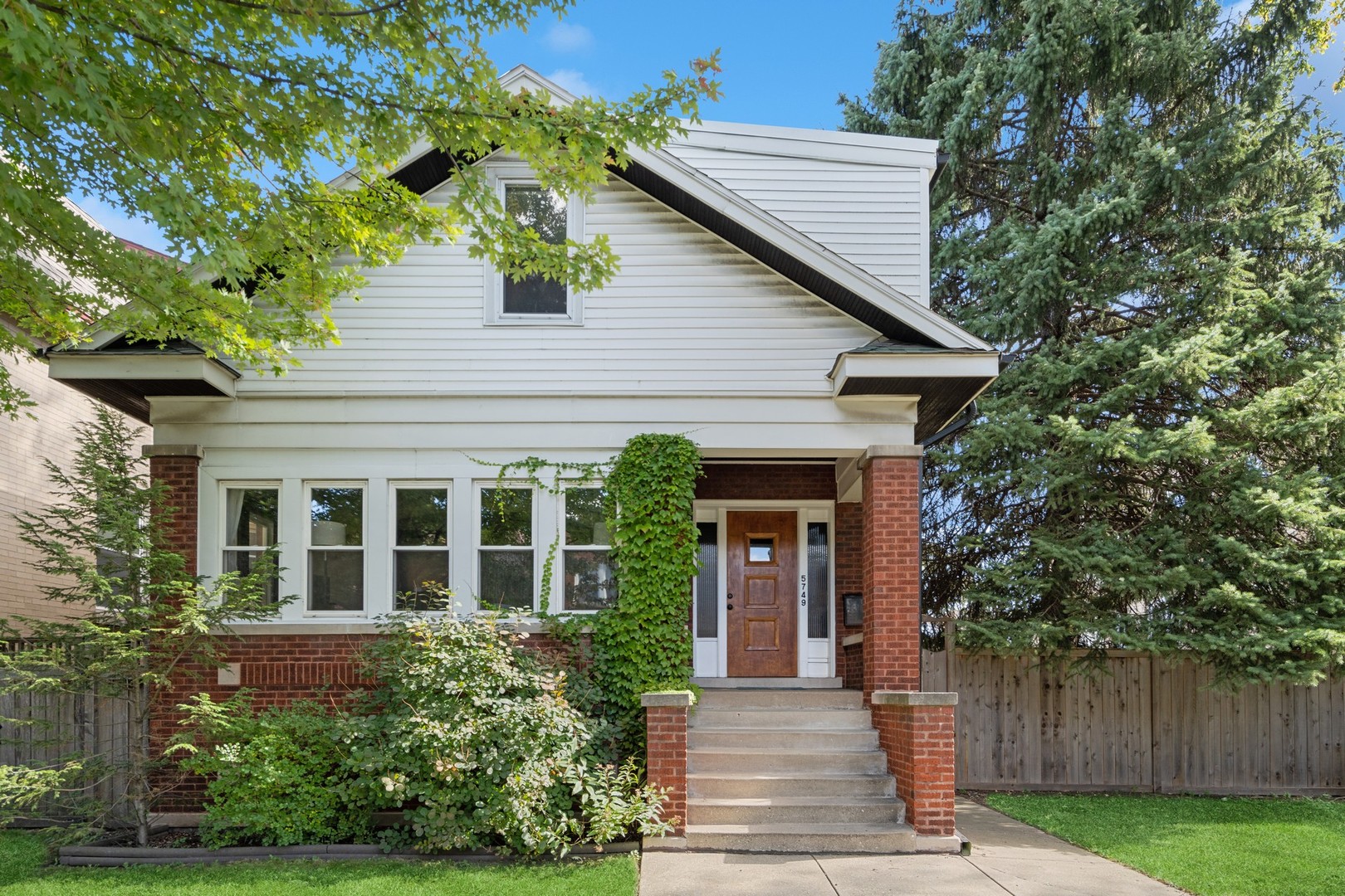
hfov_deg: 86.9
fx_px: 710
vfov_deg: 64.6
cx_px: 672
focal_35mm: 19
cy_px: 448
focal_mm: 19
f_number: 8
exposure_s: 1/50
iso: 320
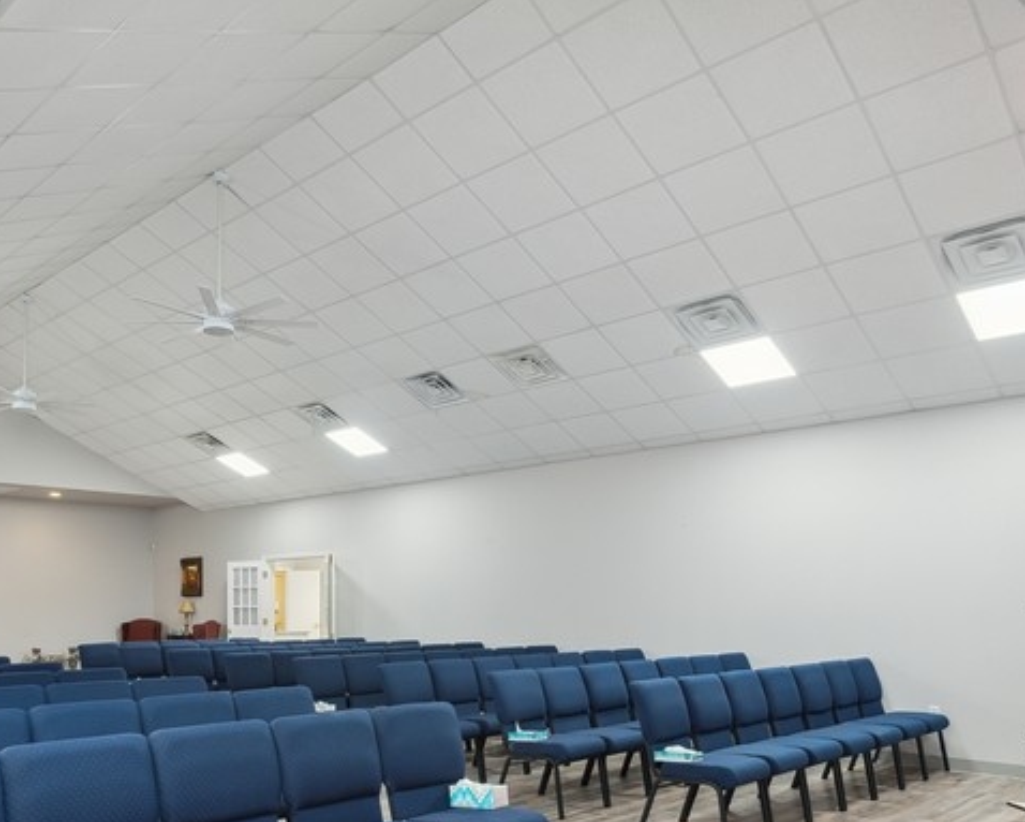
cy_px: 607
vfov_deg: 46.9
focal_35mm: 30
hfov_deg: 57.6
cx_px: 353
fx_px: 911
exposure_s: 1/15
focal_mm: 17
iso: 400
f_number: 8
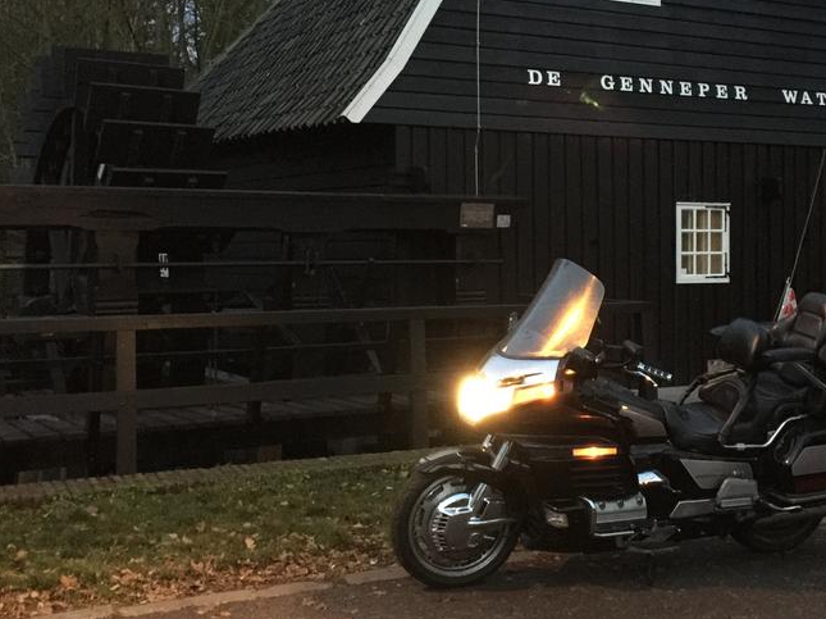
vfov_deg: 30.2
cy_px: 247
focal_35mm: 48
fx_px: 1145
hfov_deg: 39.2
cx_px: 555
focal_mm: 4.15
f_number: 2.2
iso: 250
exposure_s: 1/4
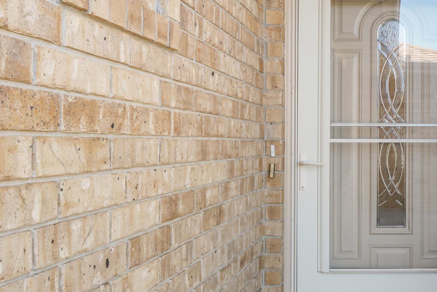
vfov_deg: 30.3
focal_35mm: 44
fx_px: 538
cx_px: 397
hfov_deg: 40.7
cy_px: 147
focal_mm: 14.1
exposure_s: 1/40
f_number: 9
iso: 200
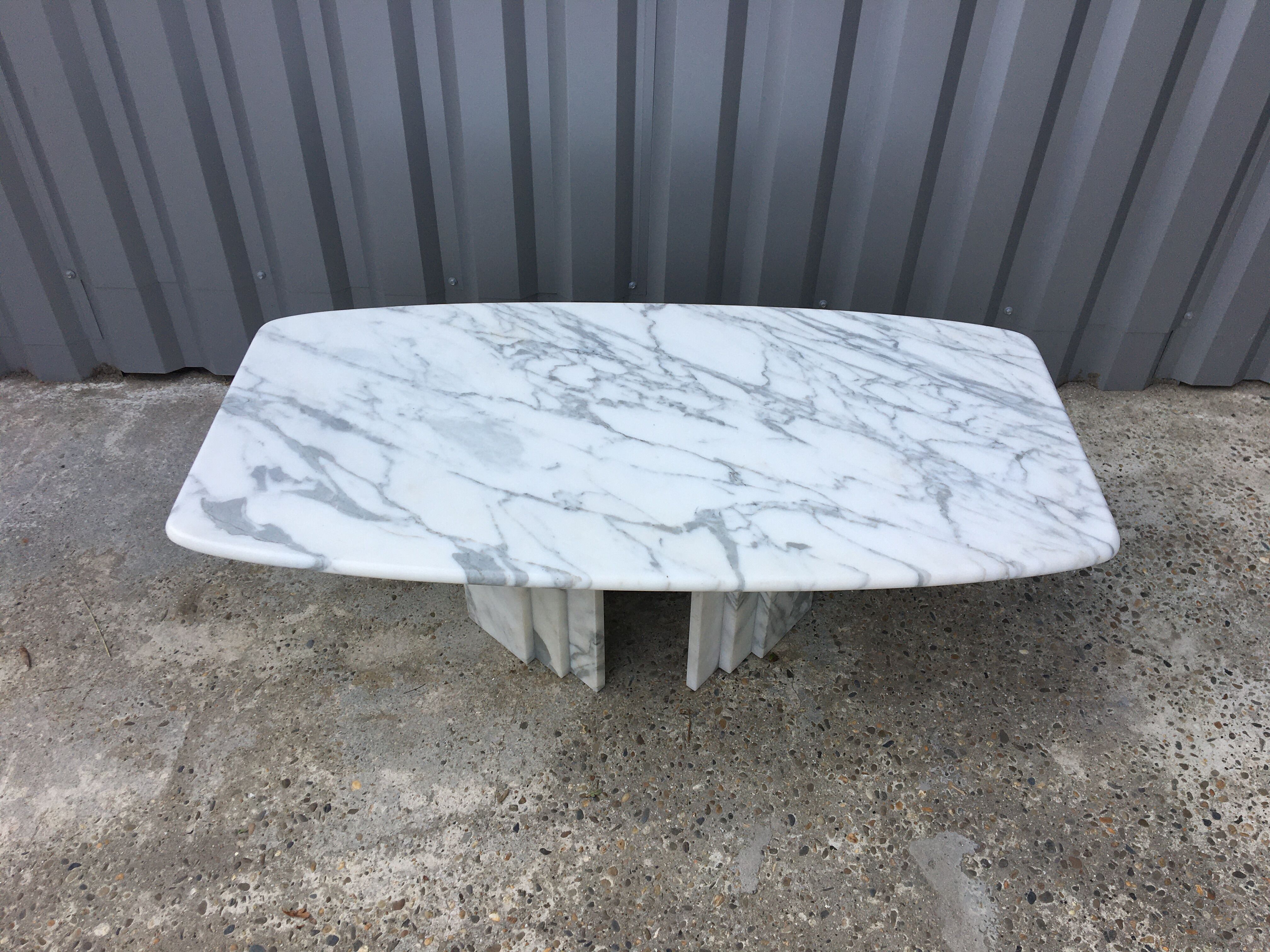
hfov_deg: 61.7
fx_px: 1064
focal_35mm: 29
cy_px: 476
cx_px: 635
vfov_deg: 48.2
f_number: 2.2
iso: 25
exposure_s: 1/836
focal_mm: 4.15
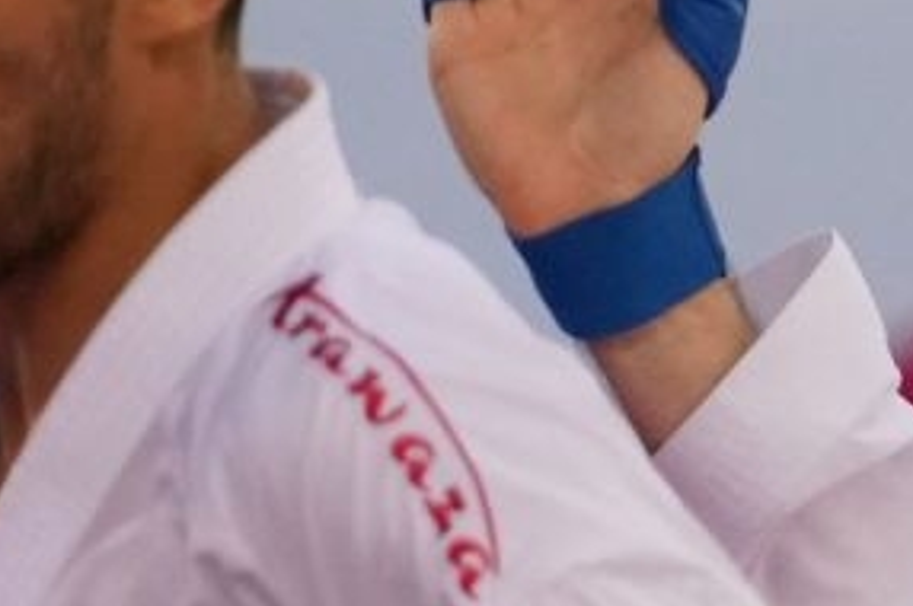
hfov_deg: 1.1
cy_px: 1145
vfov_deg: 0.7
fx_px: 47903
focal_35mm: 1891
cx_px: 1666
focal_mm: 200
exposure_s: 1/1000
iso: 1600
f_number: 2.8
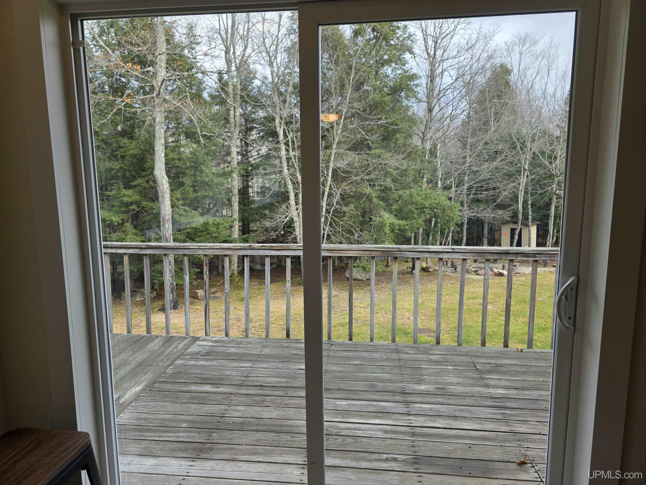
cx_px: 323
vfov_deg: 58.9
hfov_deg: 73.9
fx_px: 429
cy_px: 242
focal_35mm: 23
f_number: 1.7
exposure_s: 1/120
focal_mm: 6.3
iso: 12
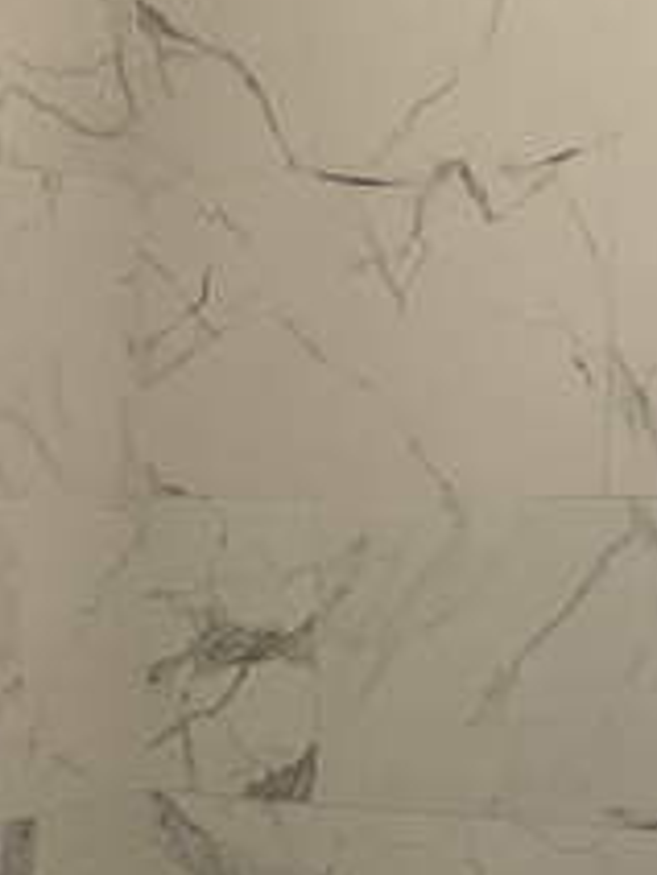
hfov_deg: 15.7
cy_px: 858
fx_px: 2379
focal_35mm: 94
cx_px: 260
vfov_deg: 20.3
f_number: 1.6
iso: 160
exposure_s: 1/60
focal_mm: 5.96
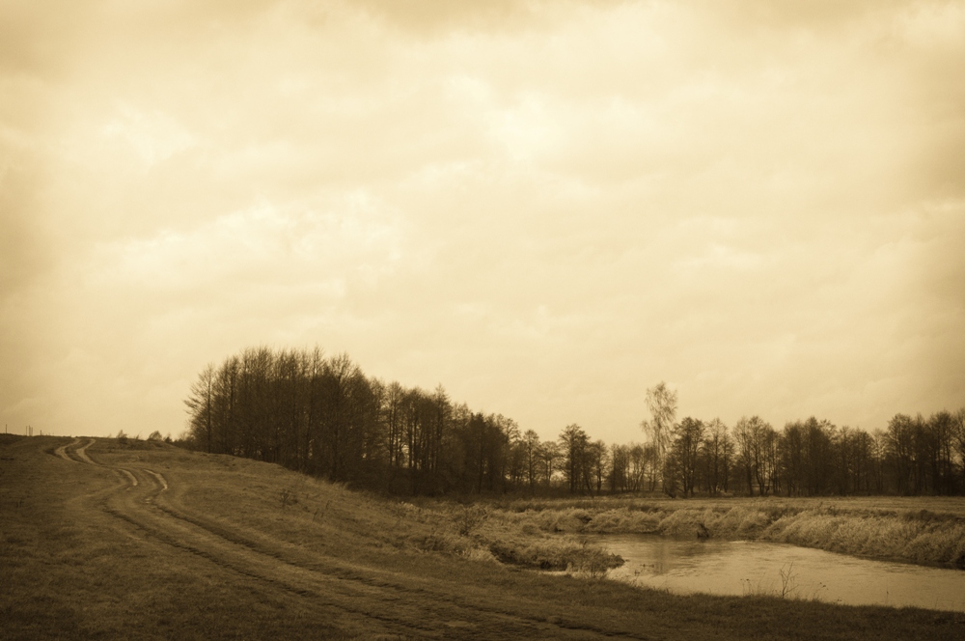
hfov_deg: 46.5
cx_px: 482
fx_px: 1124
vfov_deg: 31.8
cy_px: 320
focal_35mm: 42
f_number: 11
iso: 1250
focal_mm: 28
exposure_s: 1/320
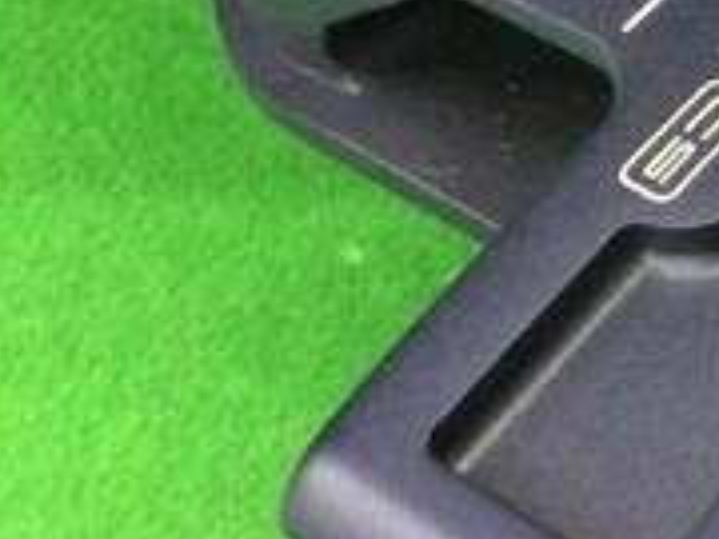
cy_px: 192
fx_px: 2285
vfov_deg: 13.4
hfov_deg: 17.0
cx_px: 883
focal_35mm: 110
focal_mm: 3.3
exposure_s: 1/24
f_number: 2.4
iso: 200
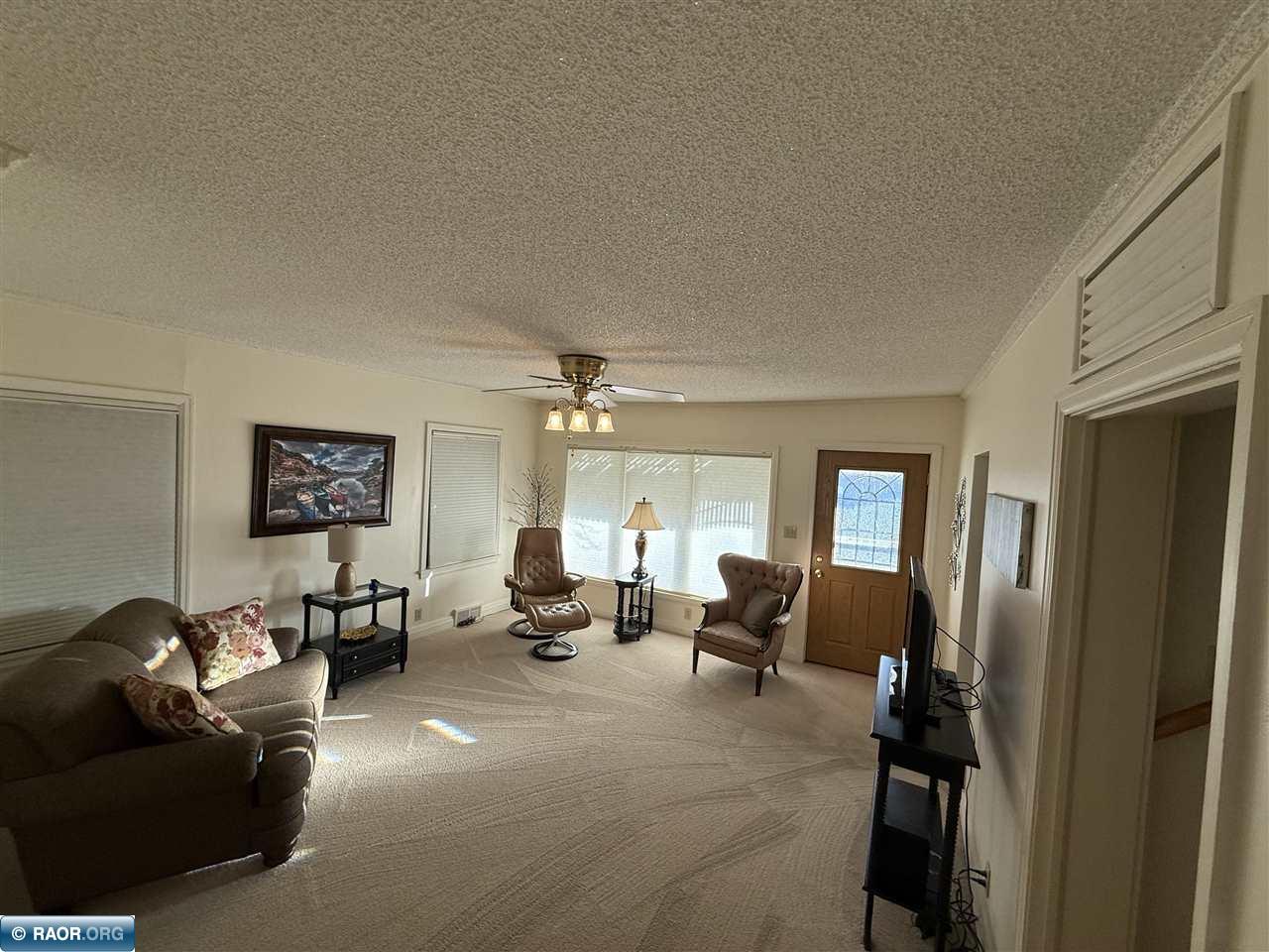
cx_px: 634
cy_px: 476
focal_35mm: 14
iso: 100
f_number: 2.2
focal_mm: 2.22
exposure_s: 1/120
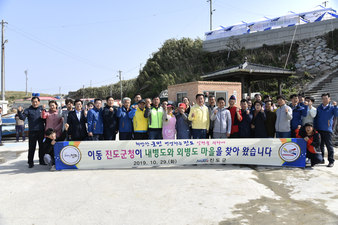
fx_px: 282
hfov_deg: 61.9
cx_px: 169
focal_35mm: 30
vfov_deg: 43.6
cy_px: 112
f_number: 5.6
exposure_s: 1/125
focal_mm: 30
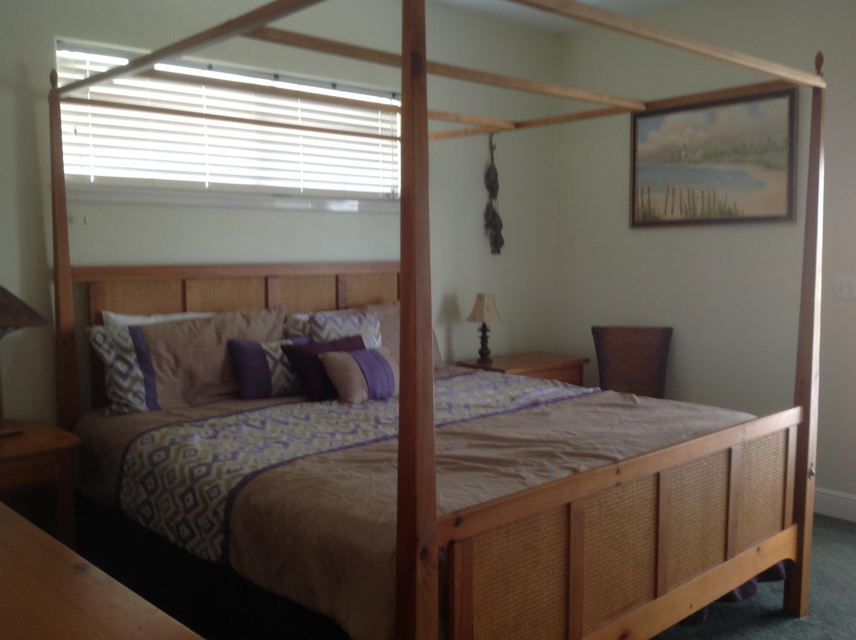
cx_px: 428
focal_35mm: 35
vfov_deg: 40.6
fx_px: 864
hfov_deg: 52.7
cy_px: 320
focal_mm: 4.28
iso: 50
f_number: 2.4
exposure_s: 1/15
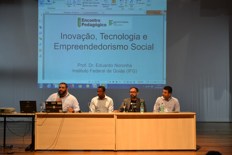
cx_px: 116
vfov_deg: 23.8
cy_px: 78
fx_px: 367
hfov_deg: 35.1
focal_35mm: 57
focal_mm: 38
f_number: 4.8
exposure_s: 1/20
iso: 400
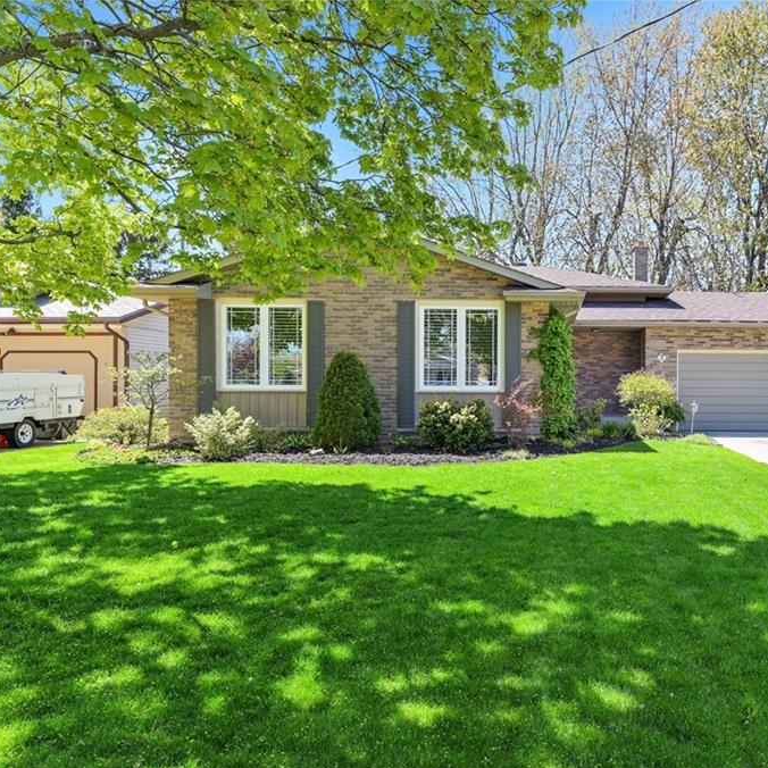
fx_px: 678
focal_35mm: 27
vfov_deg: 59.1
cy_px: 385
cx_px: 576
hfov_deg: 56.2
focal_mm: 21
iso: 100
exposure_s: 1/80
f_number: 10
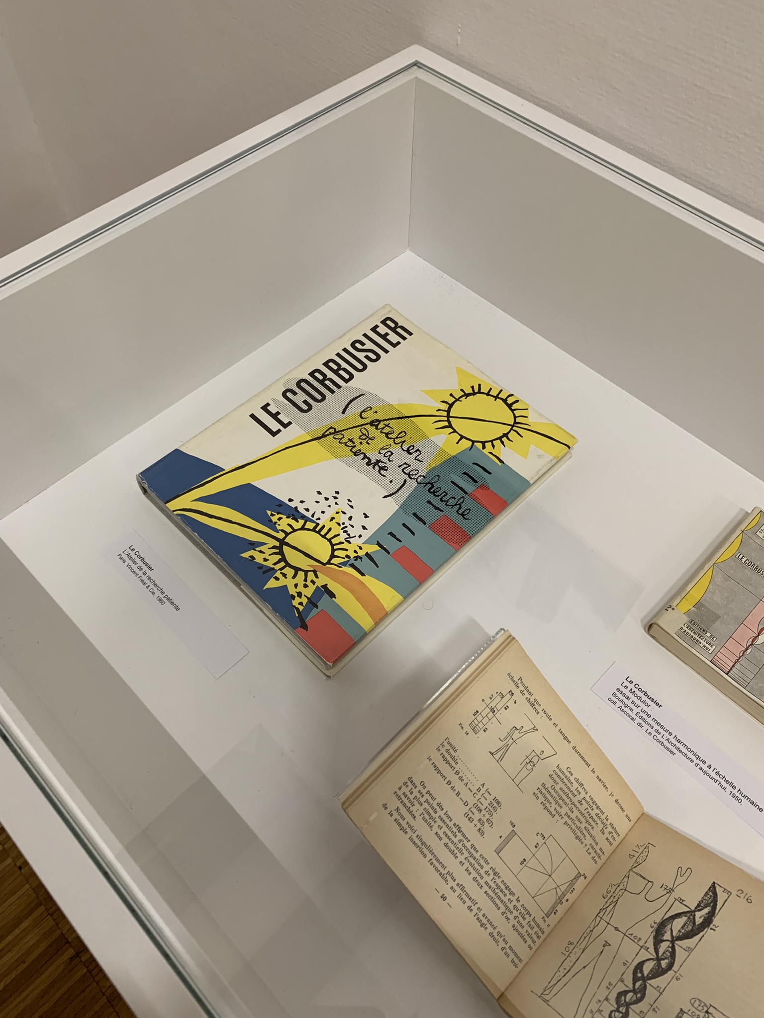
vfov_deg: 67.3
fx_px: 765
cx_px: 382
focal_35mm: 26
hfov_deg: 53.1
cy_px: 509
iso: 200
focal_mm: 4.25
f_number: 1.8
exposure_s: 1/50
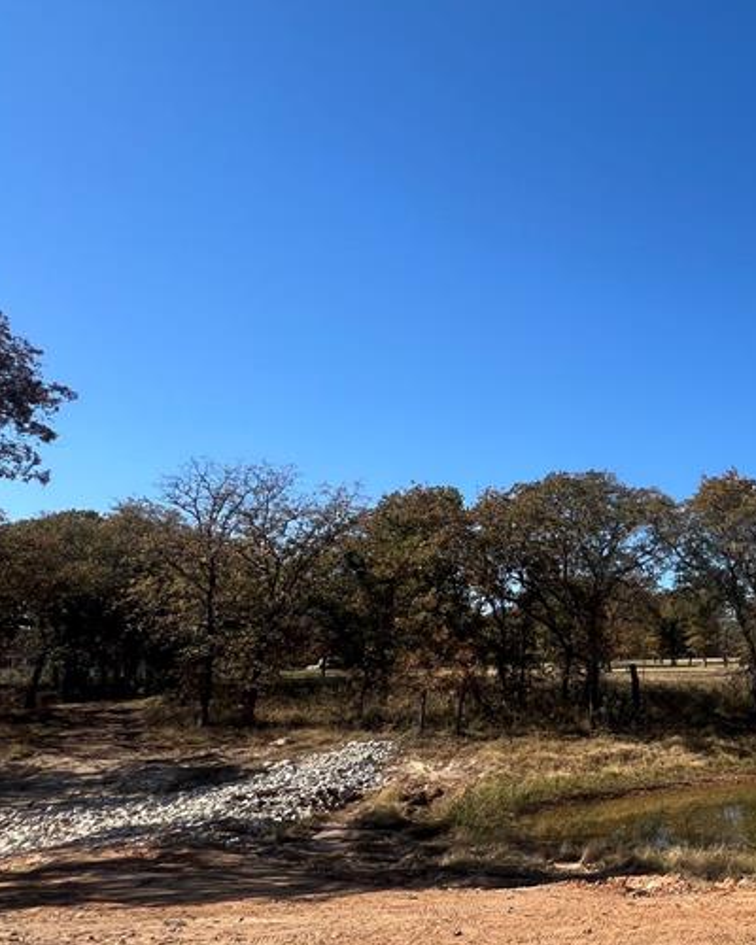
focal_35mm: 26
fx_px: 727
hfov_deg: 41.7
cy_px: 525
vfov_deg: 65.8
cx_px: 858
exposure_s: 1/1167
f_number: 1.8
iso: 32
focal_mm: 1.57
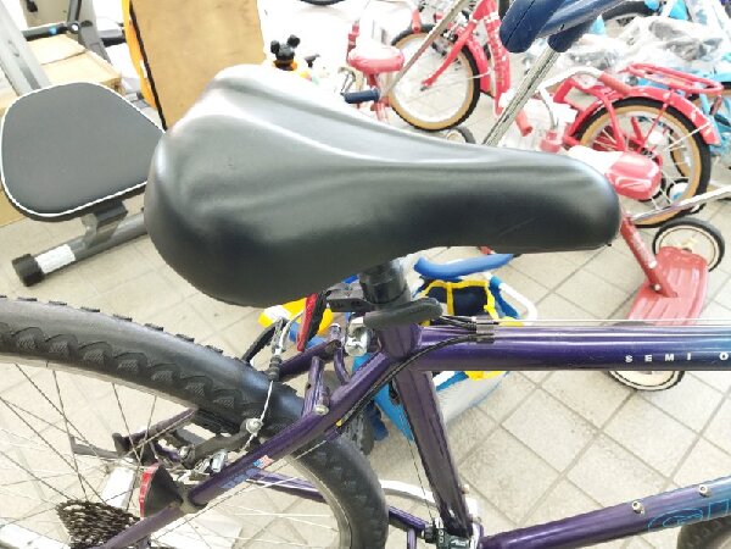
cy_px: 274
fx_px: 570
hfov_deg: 65.3
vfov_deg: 51.4
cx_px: 366
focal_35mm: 27
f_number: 1.79
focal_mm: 4.71
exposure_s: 1/60
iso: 198
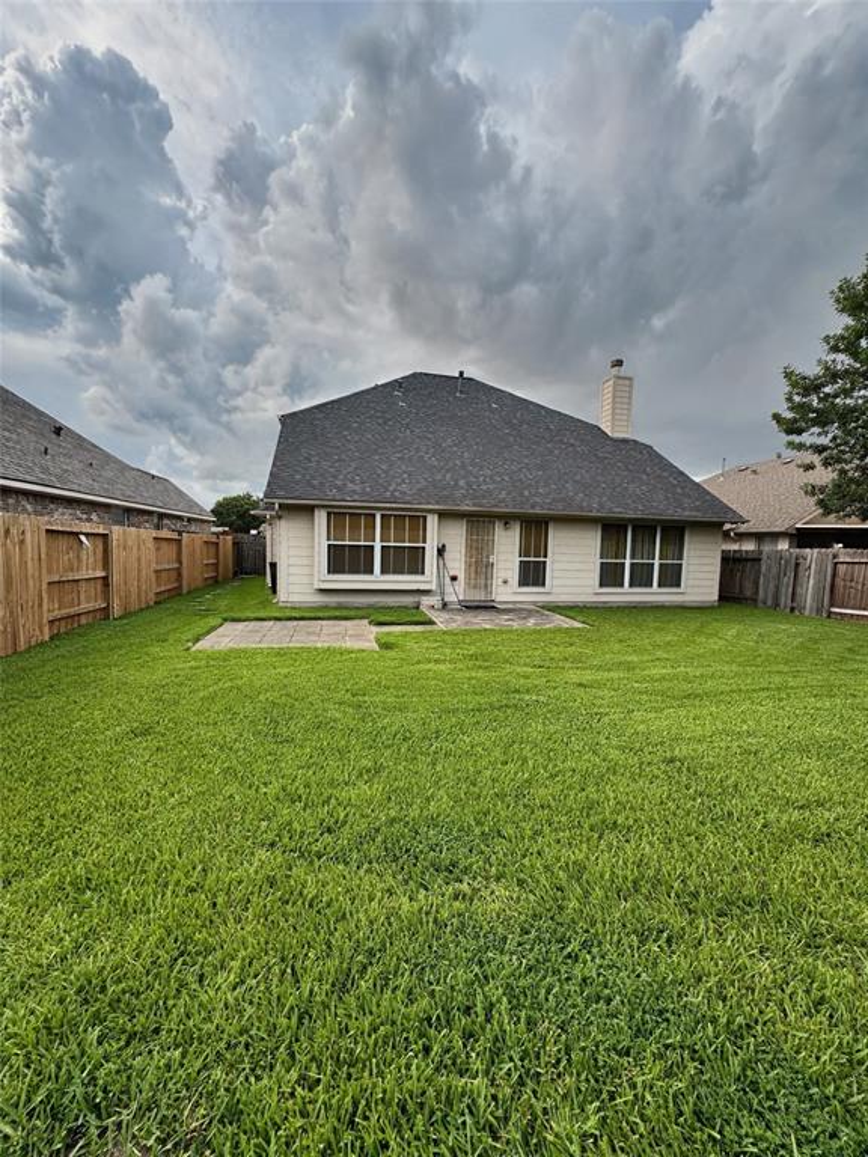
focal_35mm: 14
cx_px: 434
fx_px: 468
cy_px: 578
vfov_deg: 102.1
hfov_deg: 85.7
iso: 40
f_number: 2.2
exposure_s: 1/215
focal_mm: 2.22
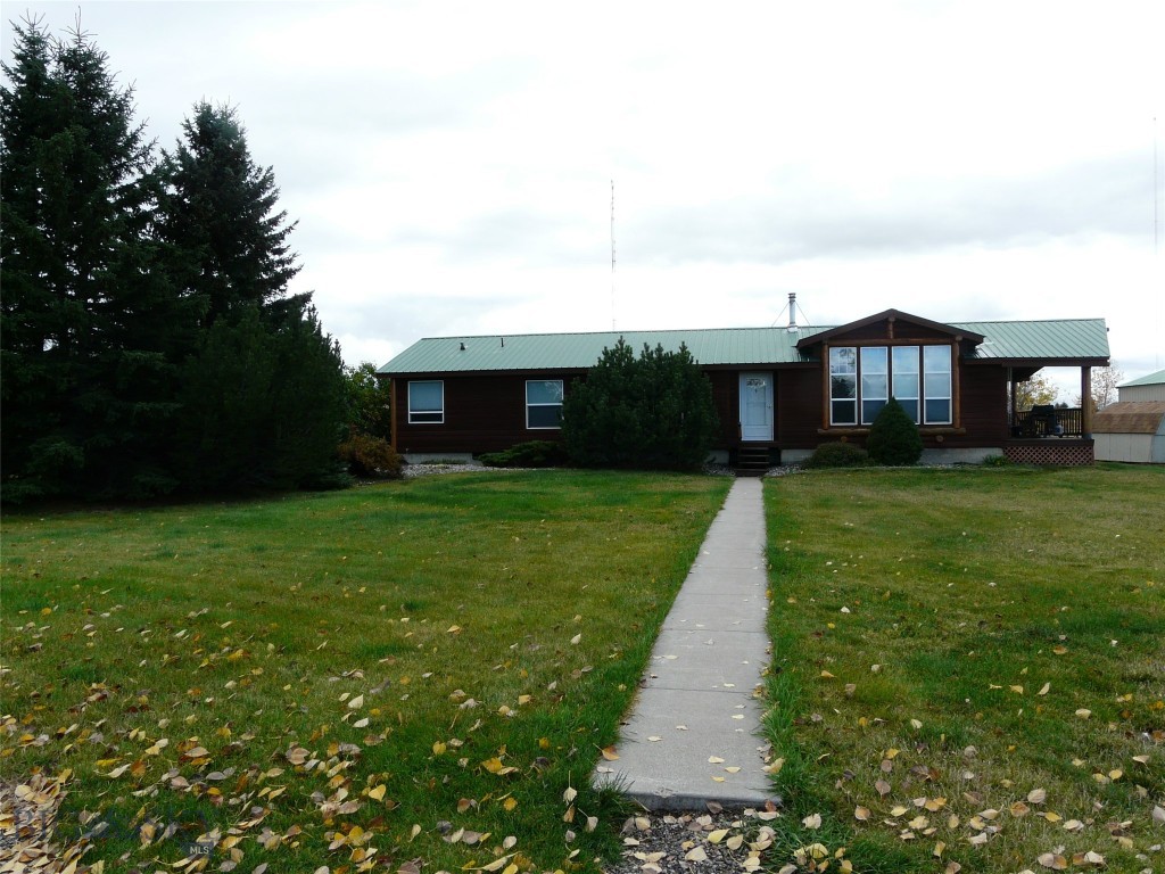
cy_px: 437
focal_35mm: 29
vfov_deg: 48.2
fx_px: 976
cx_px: 582
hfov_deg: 61.7
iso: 100
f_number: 5.6
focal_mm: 4.7
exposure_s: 1/250
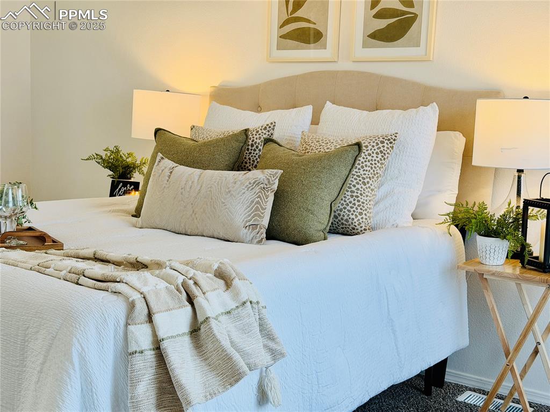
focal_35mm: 48
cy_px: 206
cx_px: 275
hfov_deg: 39.7
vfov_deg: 30.2
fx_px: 762
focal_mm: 6.76
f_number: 1.78
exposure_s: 1/129
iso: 64
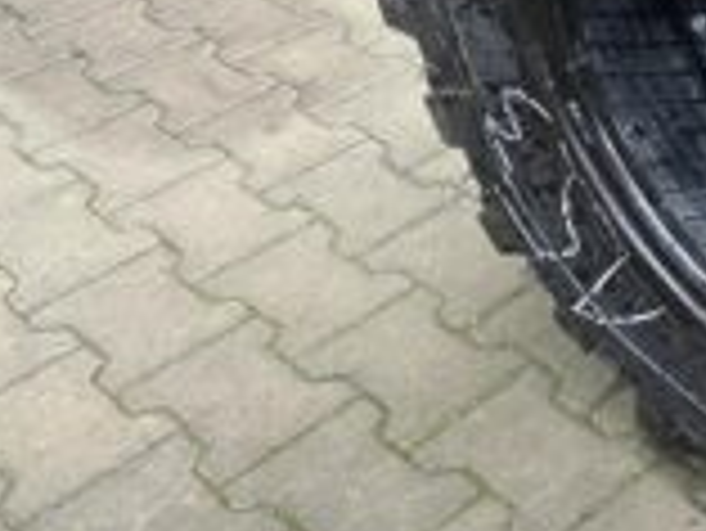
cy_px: 11
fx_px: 1449
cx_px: 868
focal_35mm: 71
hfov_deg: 24.5
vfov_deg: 20.2
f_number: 1.8
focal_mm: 4.25
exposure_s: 1/50
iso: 320
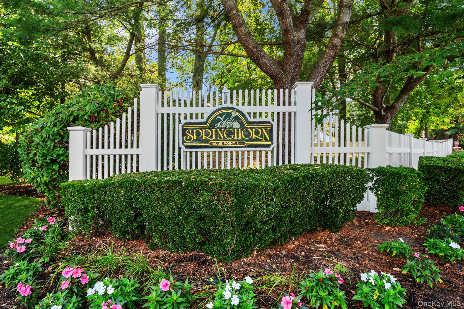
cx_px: 232
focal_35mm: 23
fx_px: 296
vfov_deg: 55.1
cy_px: 154
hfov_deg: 76.1
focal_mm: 23
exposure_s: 1/200
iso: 200
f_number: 5.6
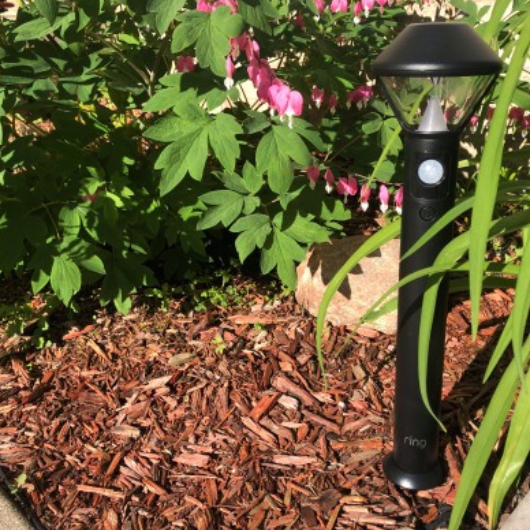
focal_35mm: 34
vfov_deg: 48.5
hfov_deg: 48.4
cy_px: 264
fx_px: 589
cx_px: 296
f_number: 1.8
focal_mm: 3.99
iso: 20
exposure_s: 1/941
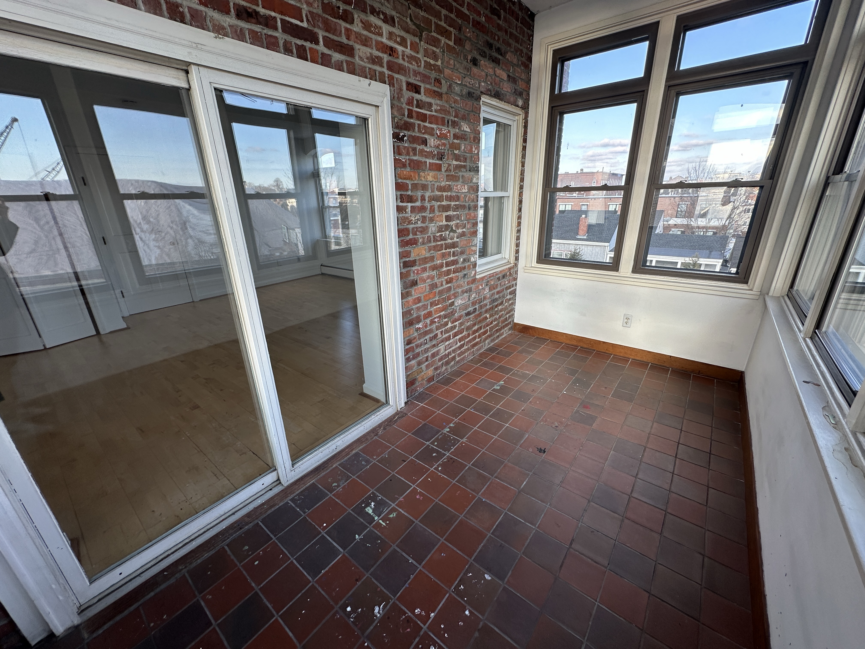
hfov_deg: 102.1
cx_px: 432
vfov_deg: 85.7
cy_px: 324
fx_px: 350
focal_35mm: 14
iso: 40
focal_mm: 2.22
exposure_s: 1/148
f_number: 2.2
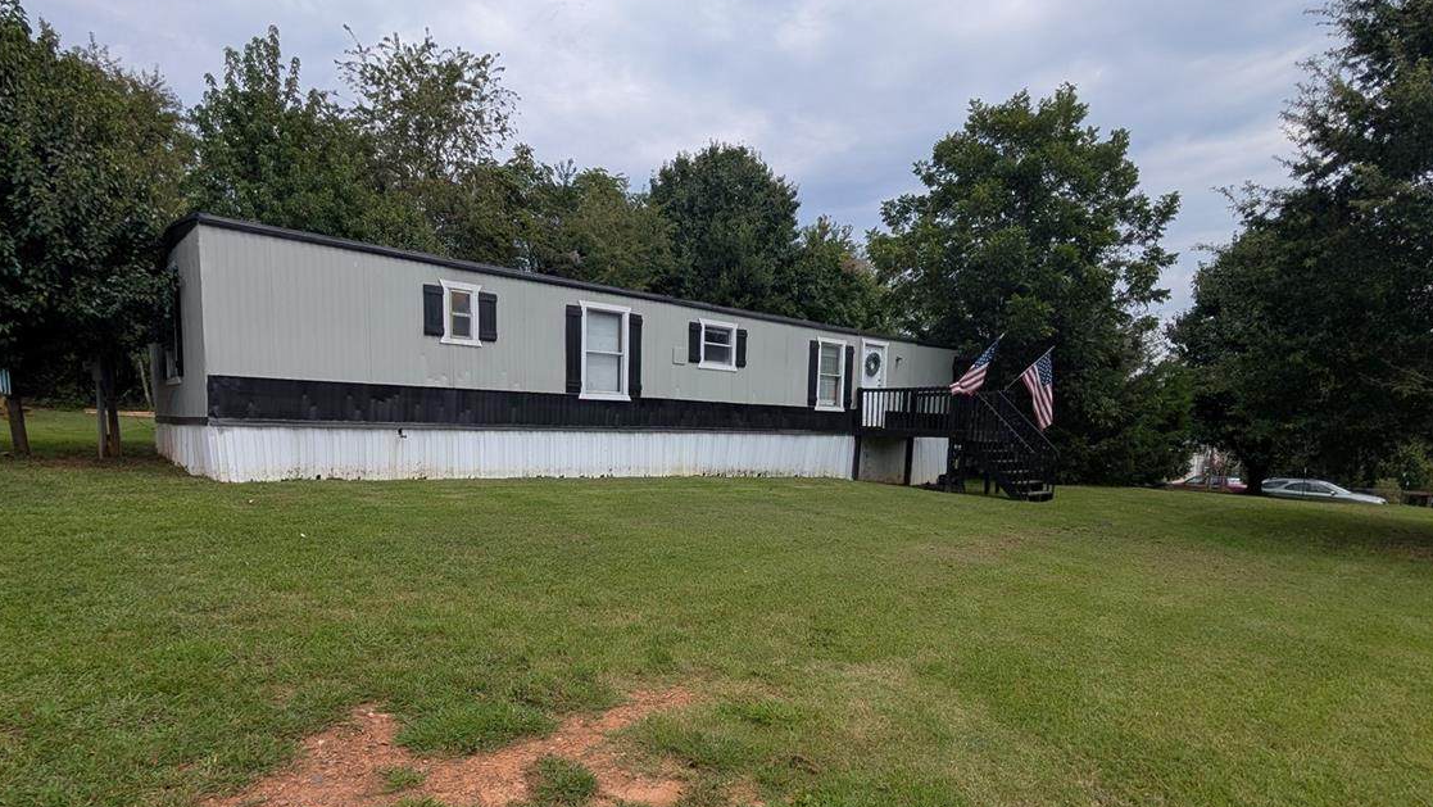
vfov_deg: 60.1
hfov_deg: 92.6
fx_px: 684
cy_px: 513
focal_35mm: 18
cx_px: 695
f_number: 1.7
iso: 51
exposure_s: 1/2786
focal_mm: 2.02
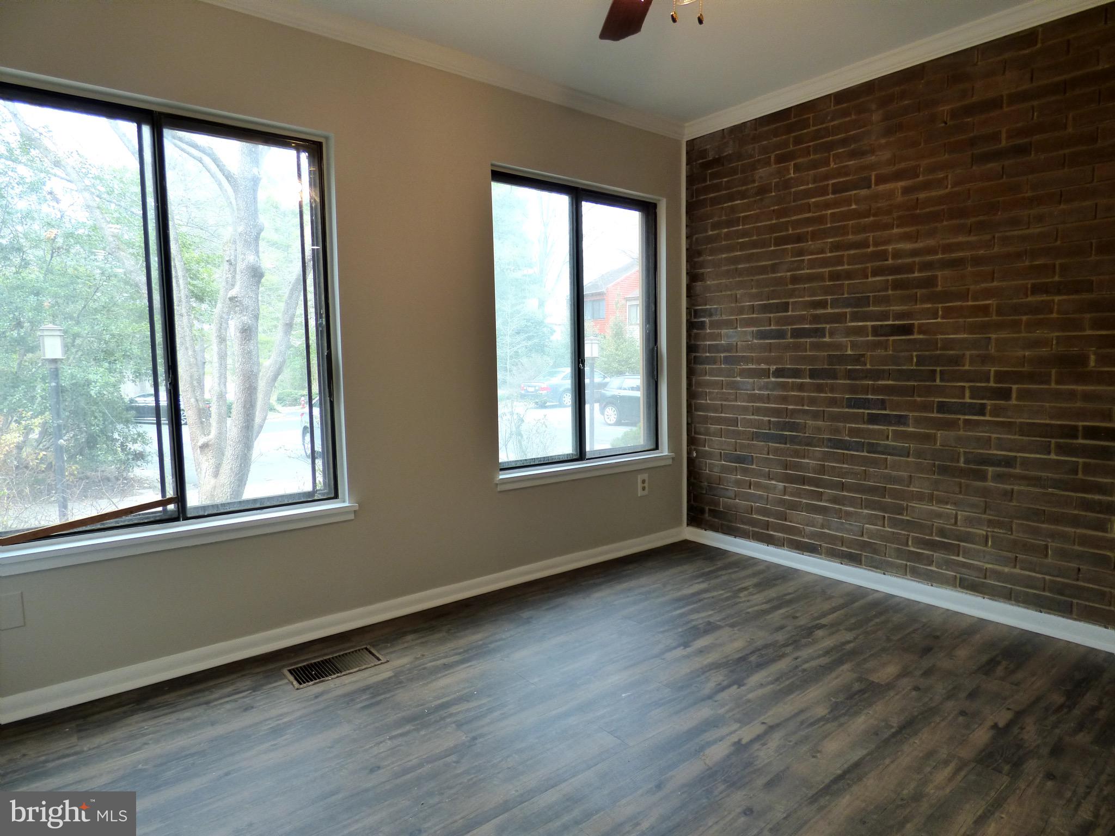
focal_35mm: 20
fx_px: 644
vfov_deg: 66.0
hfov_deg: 81.7
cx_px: 558
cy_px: 418
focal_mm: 3.58
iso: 250
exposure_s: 1/100
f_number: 2.8
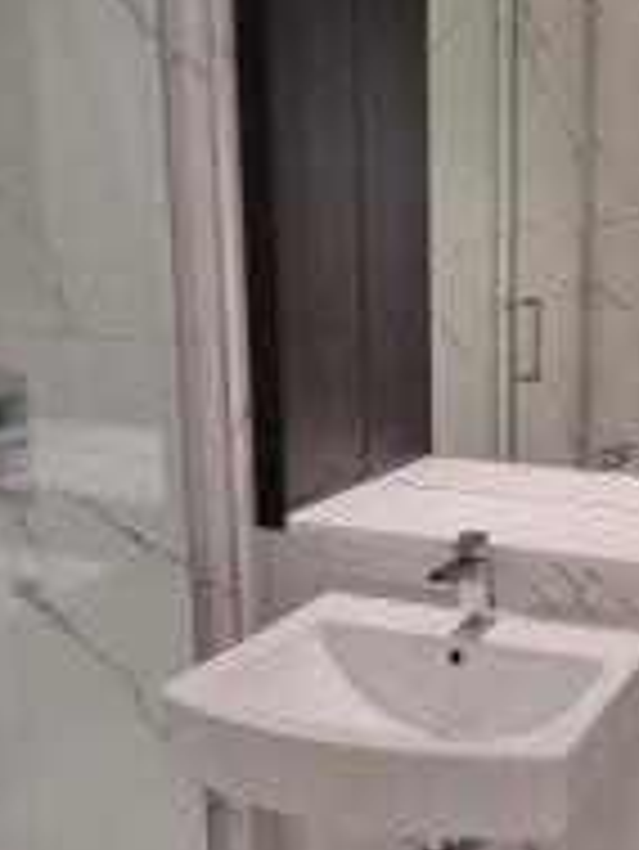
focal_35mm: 40
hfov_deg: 32.1
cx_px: 691
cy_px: 394
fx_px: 983
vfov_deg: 46.7
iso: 200
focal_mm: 2.2
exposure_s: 1/50
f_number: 2.2
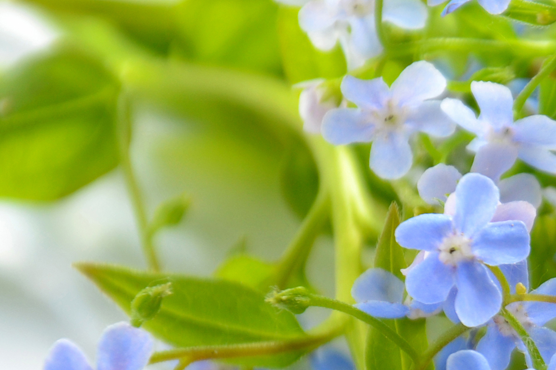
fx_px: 7667
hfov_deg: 4.1
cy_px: 317
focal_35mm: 497
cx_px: 804
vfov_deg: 2.8
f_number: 8
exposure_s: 1/160
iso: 200
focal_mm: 105
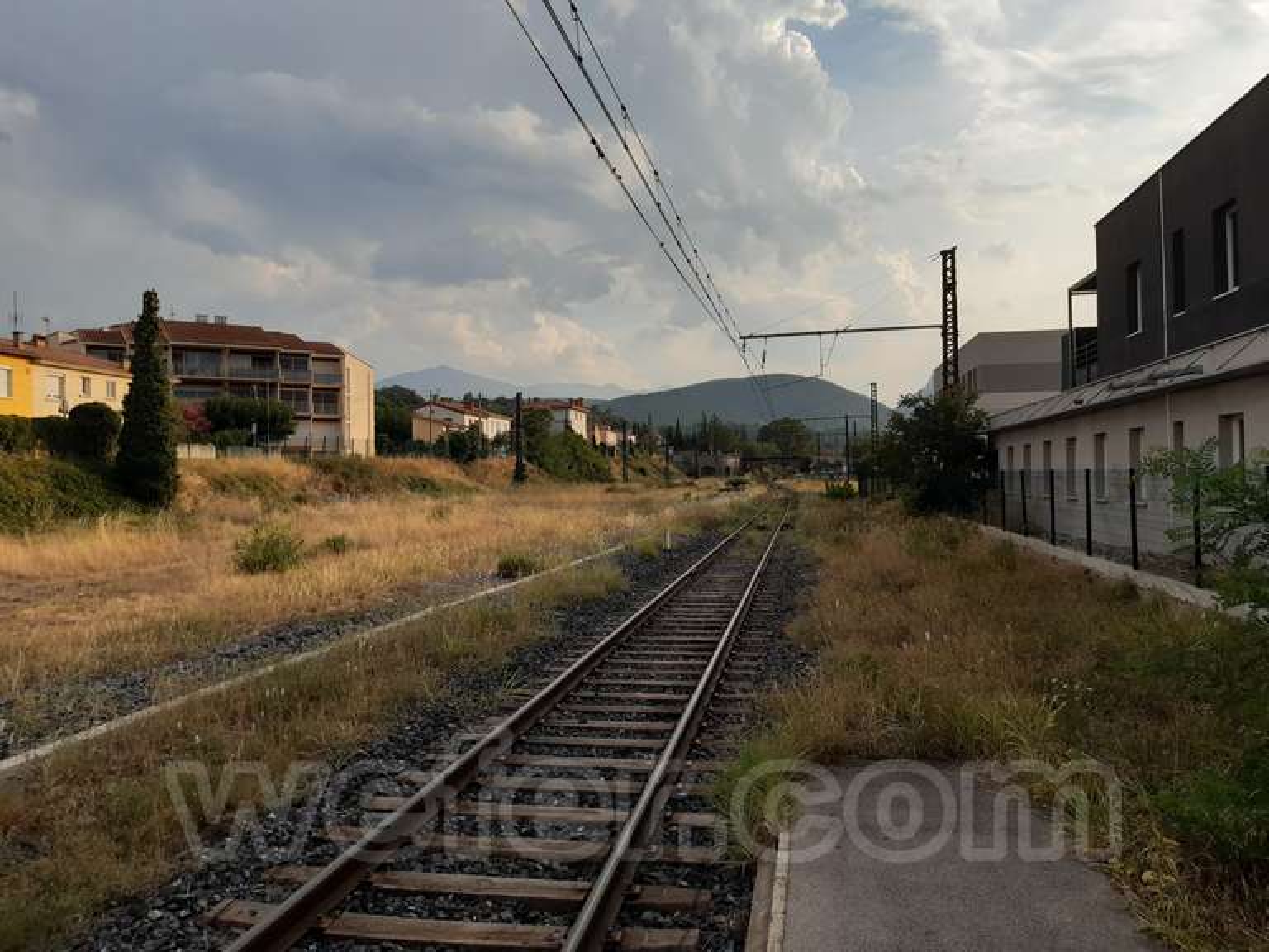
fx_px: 953
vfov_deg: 53.1
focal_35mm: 26
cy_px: 476
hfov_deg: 67.3
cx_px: 634
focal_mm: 3.92
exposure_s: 1/3289
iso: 40
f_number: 1.7
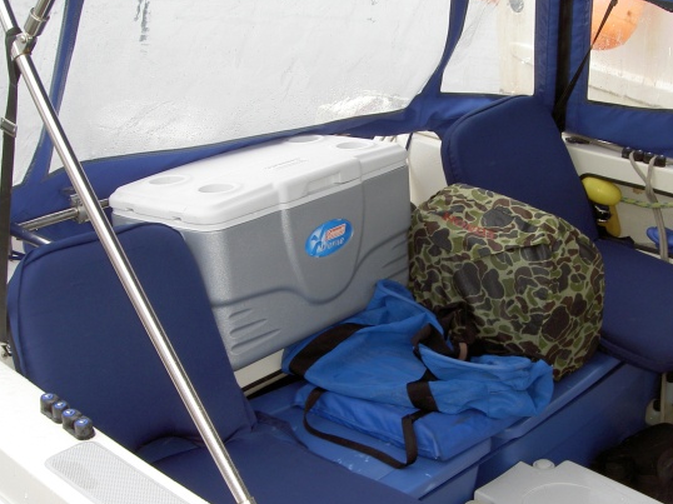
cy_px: 291
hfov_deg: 33.2
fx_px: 1127
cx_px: 390
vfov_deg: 25.2
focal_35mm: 58
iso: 50
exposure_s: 1/100
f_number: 4.7
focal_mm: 8
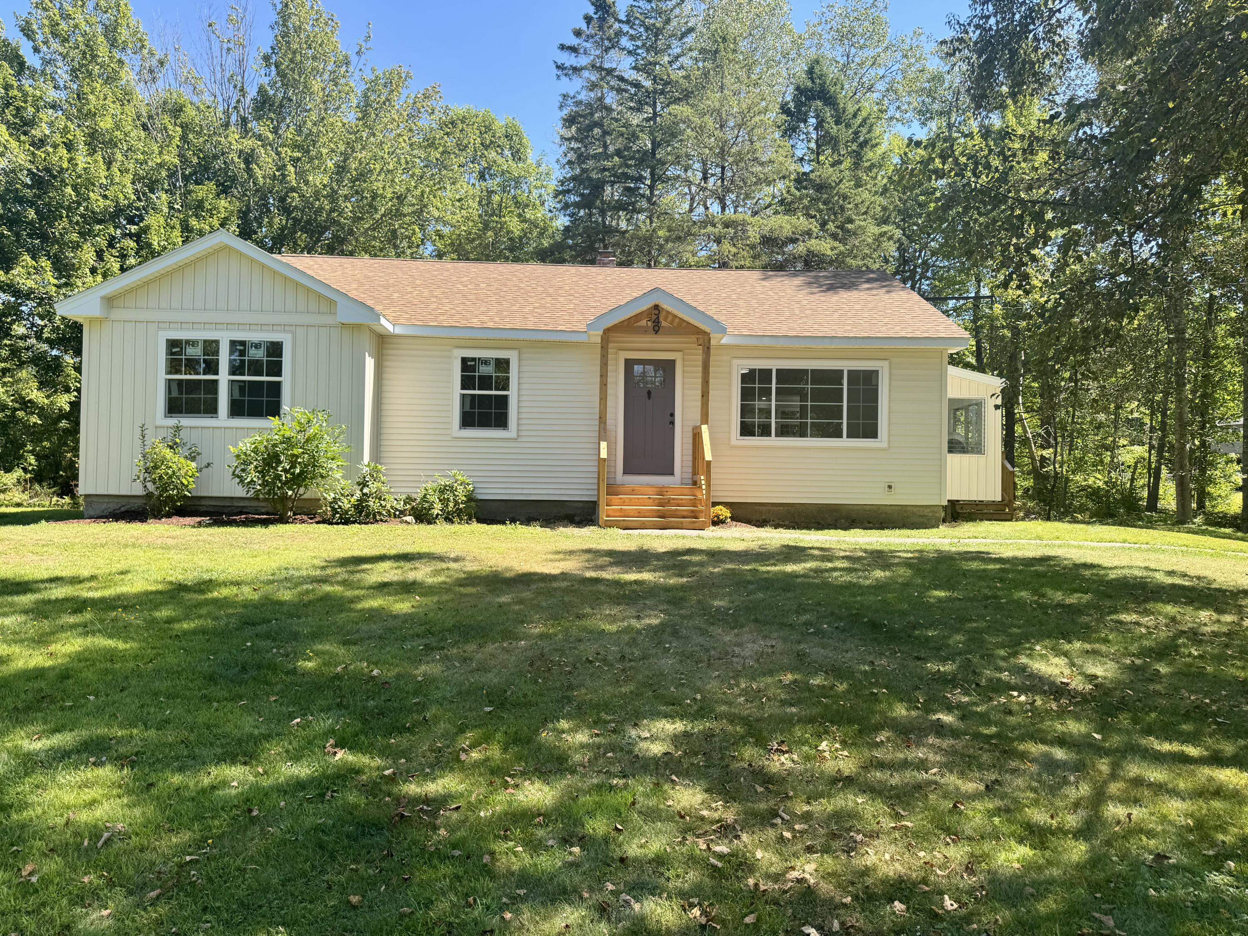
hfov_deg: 71.6
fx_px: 865
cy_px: 468
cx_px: 624
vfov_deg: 56.8
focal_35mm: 24
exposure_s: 1/1311
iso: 80
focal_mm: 6.76
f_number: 1.78
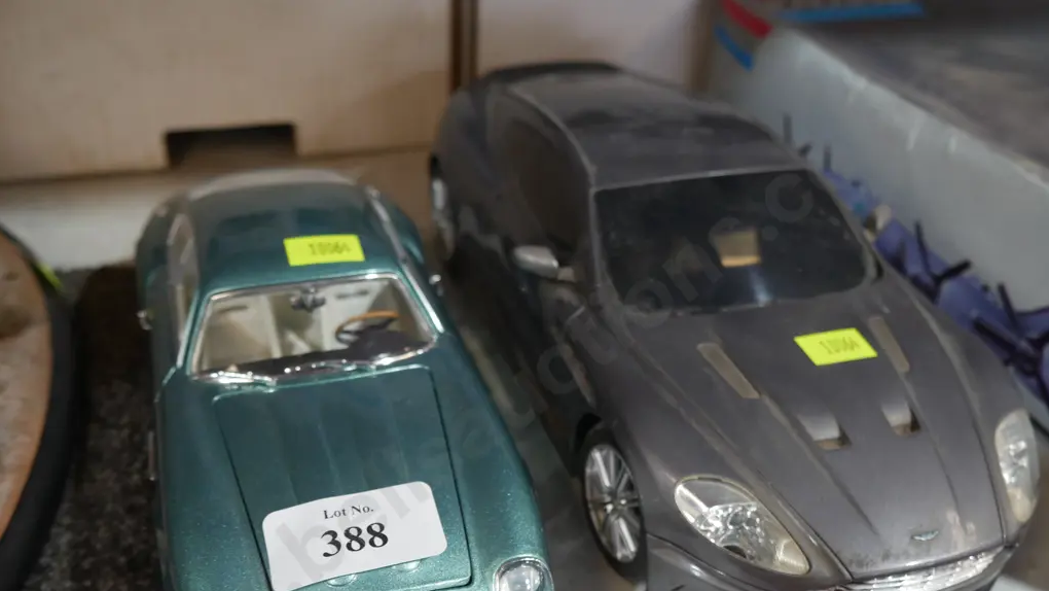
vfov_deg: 33.4
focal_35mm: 35
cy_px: 395
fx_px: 974
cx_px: 526
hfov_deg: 56.6
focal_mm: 16
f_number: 4
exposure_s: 1/60
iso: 640
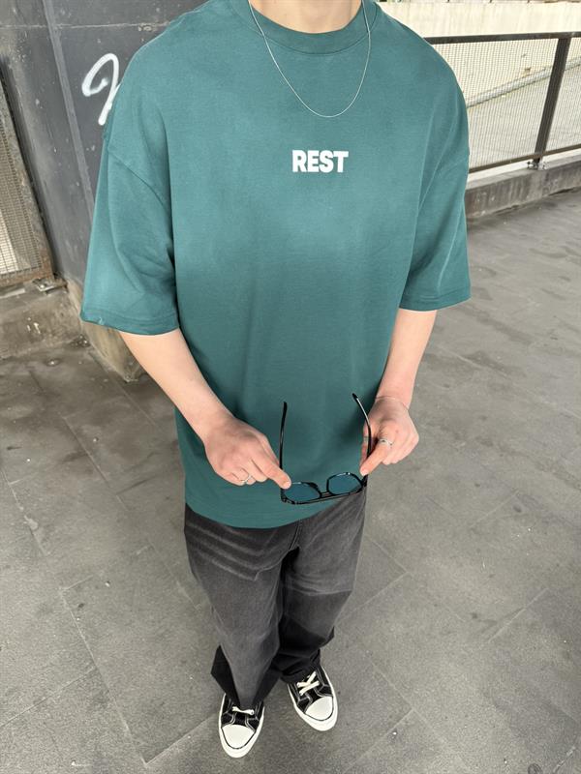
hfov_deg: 56.8
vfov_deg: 71.6
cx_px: 290
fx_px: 537
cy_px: 387
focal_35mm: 24
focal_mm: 6.76
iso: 100
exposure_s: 1/263
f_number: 1.78
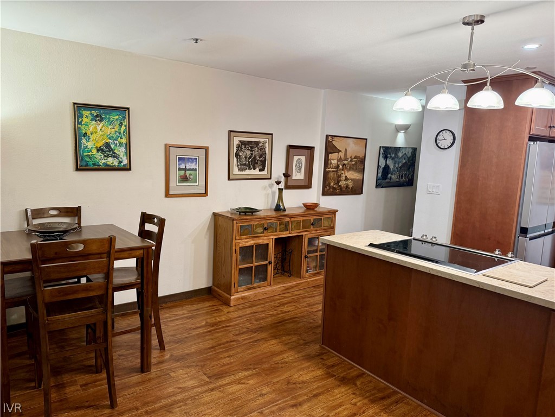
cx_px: 278
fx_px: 385
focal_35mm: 24
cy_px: 208
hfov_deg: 71.6
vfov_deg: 56.8
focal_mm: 6.76
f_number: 1.78
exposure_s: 1/60
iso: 200
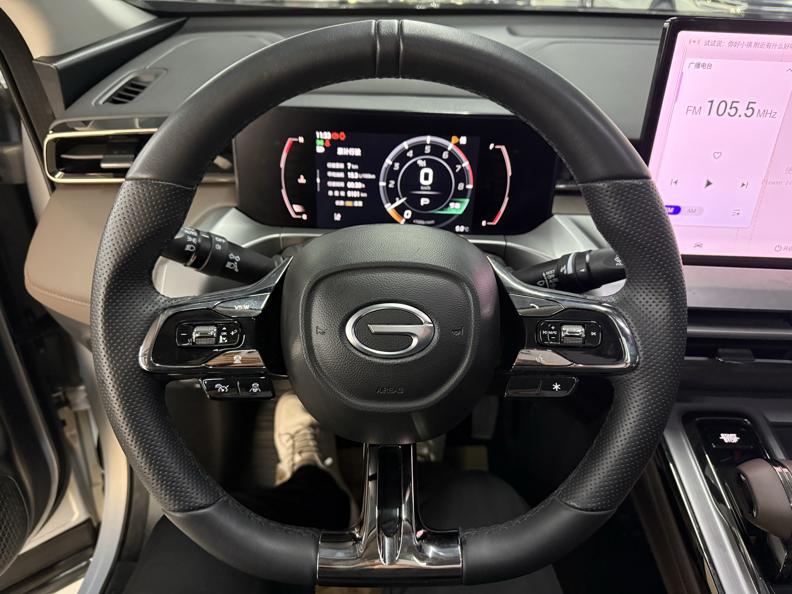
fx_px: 549
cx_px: 396
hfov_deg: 71.6
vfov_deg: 56.8
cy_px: 297
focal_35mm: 24
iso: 1000
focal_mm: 6.76
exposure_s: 1/38
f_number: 1.78
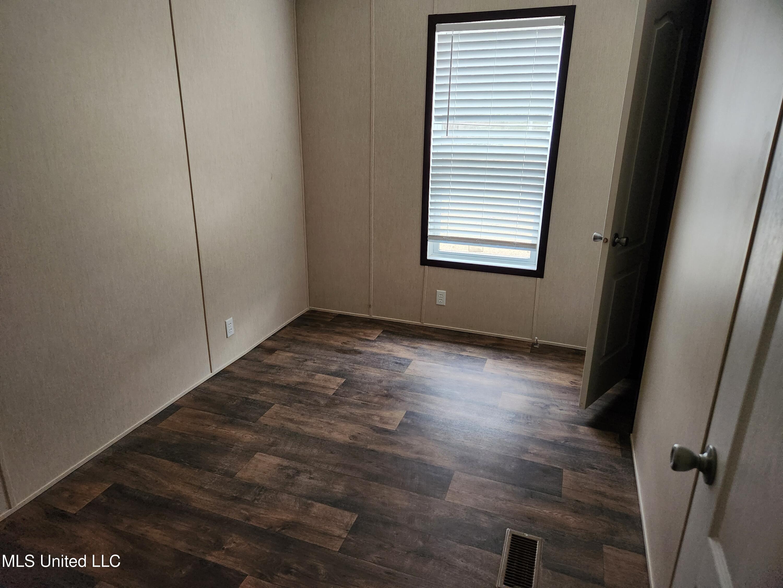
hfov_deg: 73.9
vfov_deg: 58.9
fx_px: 520
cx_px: 392
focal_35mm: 23
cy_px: 294
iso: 800
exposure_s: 1/120
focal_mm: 5.4
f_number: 1.8
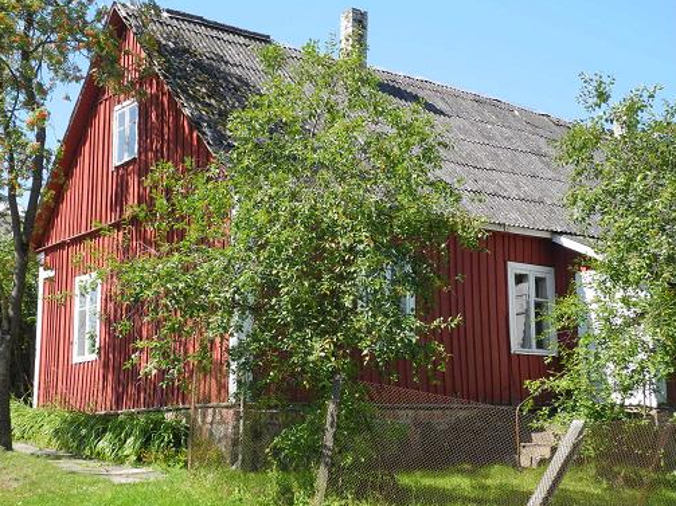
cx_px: 337
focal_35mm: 56
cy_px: 252
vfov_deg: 26.1
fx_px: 1093
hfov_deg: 34.4
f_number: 3.5
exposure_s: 1/400
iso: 100
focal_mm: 11.8
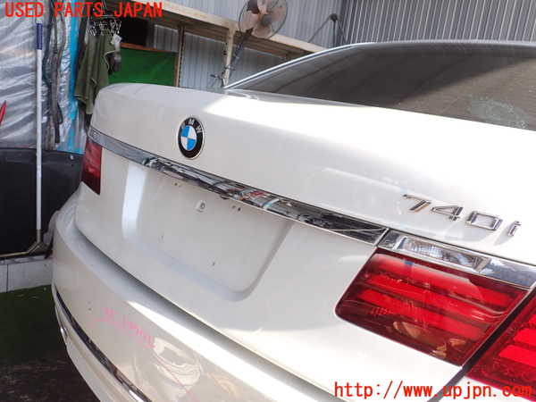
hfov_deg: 60.0
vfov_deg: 46.8
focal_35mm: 30
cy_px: 201
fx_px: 465
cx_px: 268
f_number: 3.2
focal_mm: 5.4
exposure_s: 1/250
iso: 100
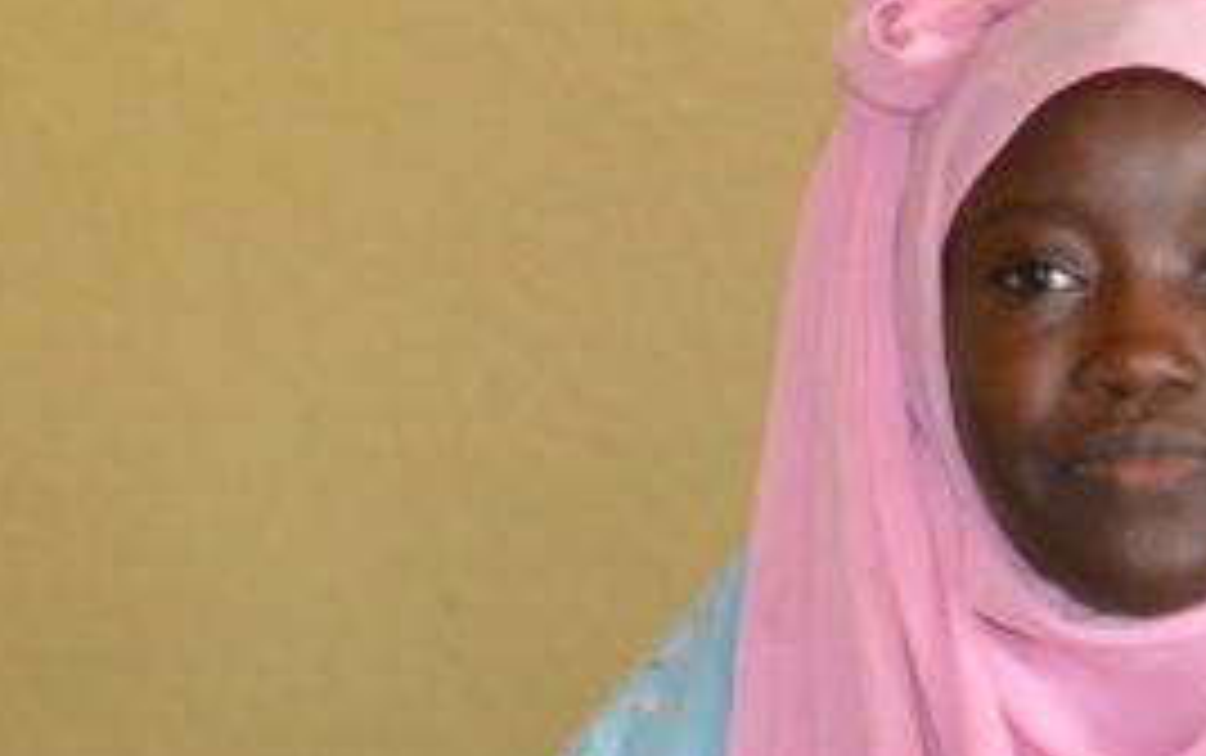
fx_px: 4801
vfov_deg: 8.9
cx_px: 472
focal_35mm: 146
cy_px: 880
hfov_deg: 14.3
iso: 2800
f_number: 4
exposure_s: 1/60
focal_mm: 25
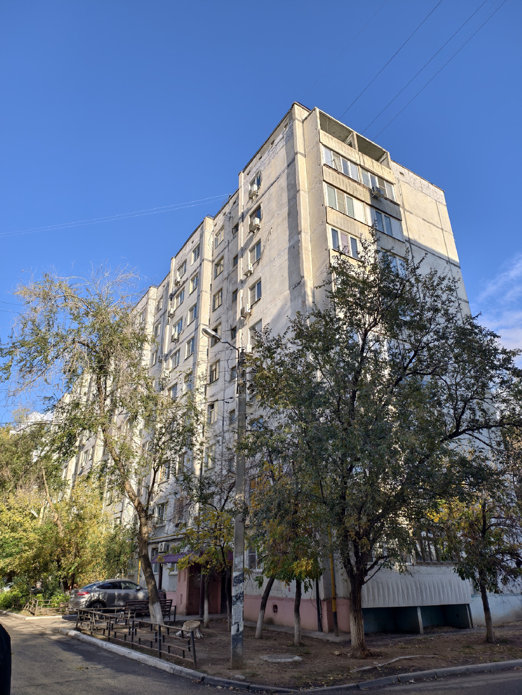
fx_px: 462
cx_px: 261
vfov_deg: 73.9
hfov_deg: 58.9
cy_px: 348
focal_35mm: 23
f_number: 1.57
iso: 71
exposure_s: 1/663
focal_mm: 6.54
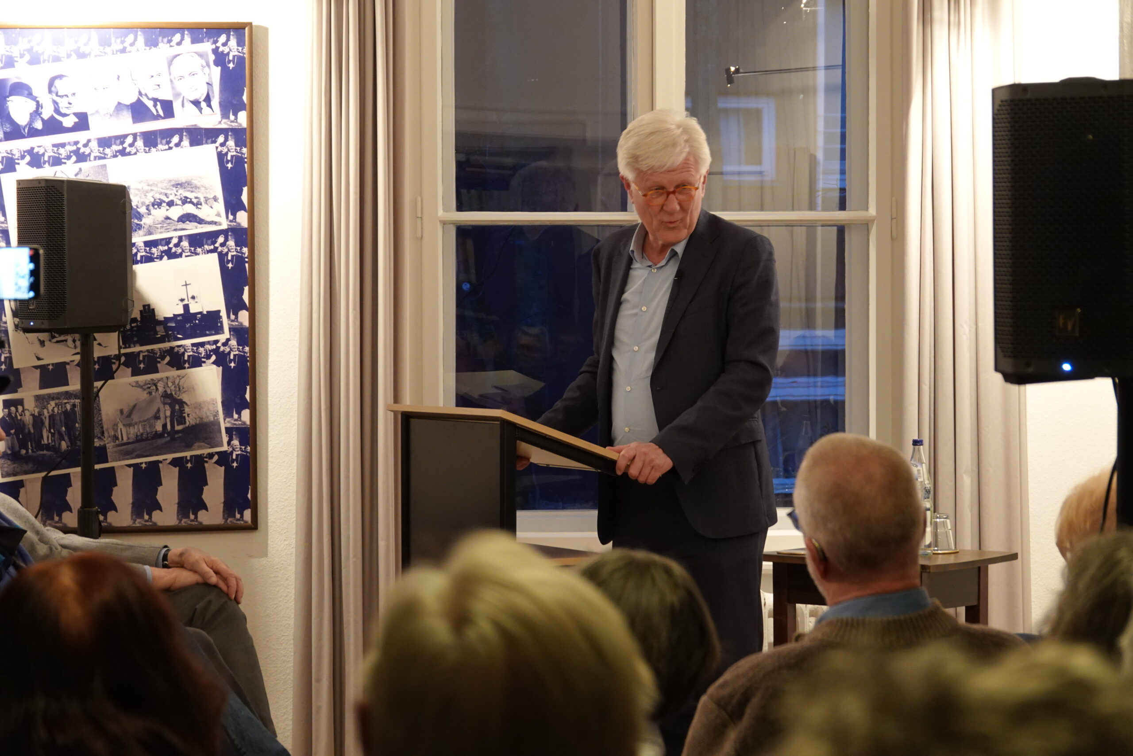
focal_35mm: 111
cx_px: 566
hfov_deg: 18.4
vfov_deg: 12.3
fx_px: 3493
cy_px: 378
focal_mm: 40.73
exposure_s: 1/13
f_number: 4
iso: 800
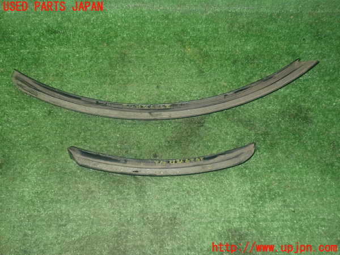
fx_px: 354
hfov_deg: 51.4
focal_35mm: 36
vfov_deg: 39.7
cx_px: 170
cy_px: 128
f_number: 7.1
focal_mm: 6.37
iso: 800
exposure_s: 1/40
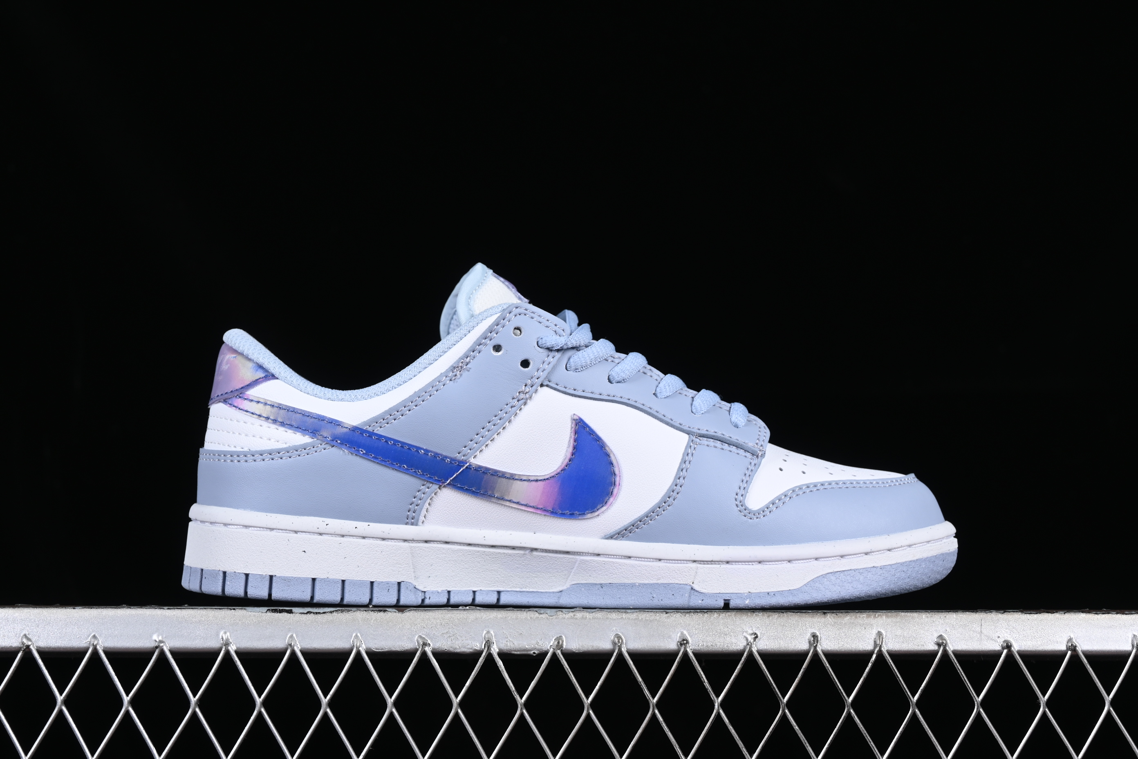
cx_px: 569
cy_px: 380
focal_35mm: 75
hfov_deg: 27.0
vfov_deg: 18.2
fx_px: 2371
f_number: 8
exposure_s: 1/80
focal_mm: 50
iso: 160
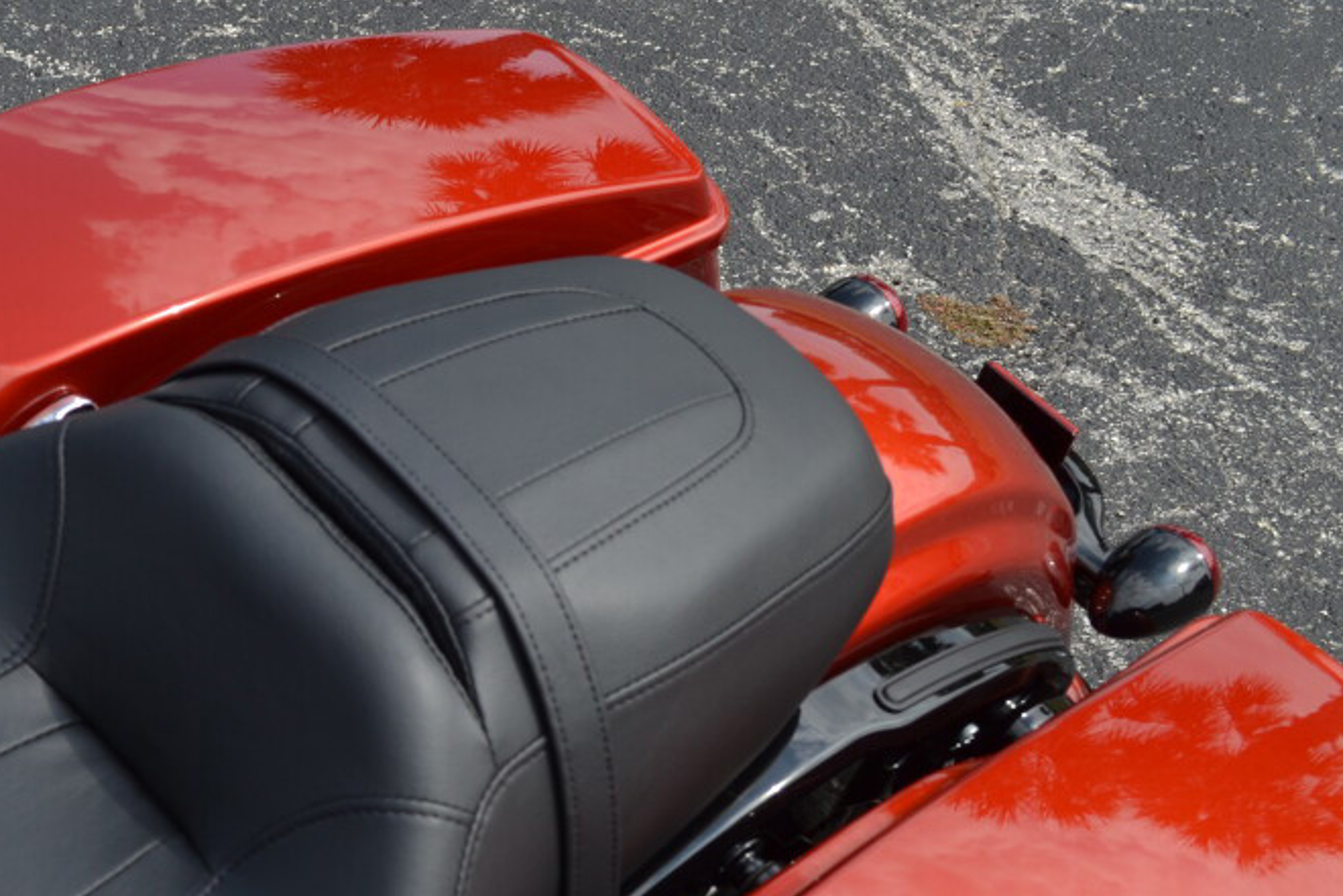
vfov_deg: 22.4
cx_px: 183
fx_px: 2238
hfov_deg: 32.1
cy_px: 701
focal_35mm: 60
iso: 100
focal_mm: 22
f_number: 7.1
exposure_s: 1/200
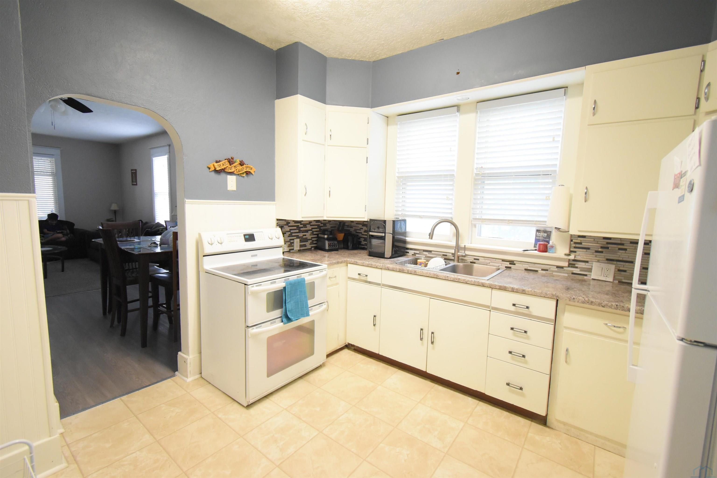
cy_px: 239
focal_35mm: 15
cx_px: 358
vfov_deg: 77.3
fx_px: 299
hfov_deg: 100.4
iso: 2500
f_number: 4.5
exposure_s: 1/60
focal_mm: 10
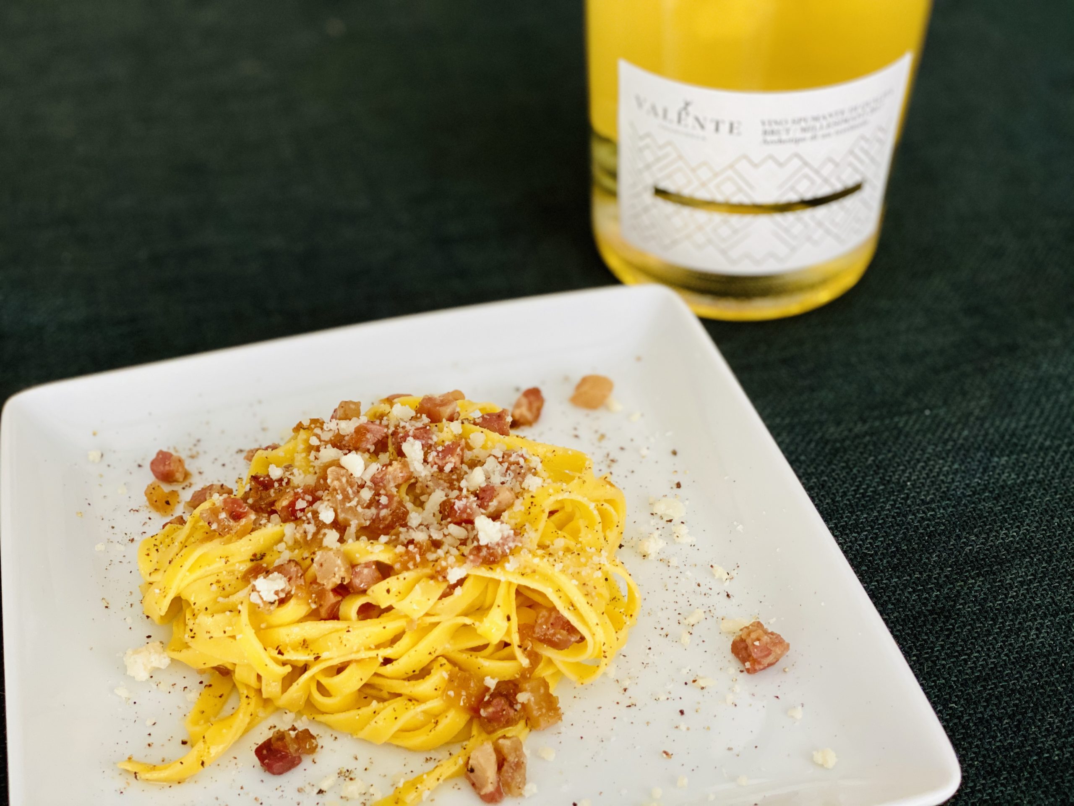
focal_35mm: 52
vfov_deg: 28.0
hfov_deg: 36.8
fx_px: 1613
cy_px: 403
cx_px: 537
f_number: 2
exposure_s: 1/60
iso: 125
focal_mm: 6
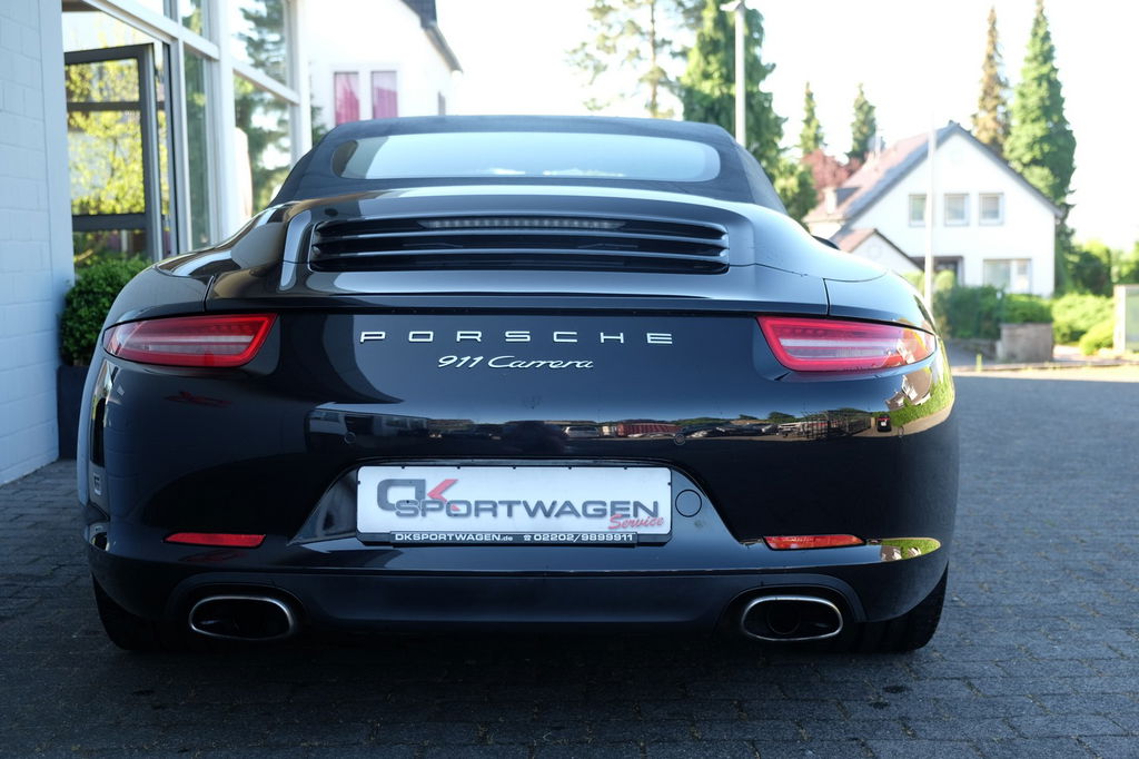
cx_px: 570
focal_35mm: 51
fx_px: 1613
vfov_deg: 26.5
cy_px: 380
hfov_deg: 38.9
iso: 200
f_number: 3.6
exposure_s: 1/140
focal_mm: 34.3
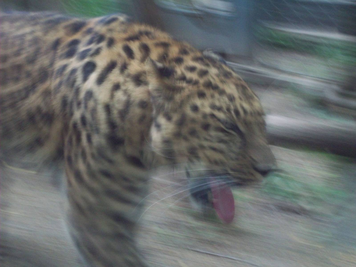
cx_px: 178
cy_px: 134
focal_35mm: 111
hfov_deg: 17.7
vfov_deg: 13.3
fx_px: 1142
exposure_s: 1/8
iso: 200
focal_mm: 18.6
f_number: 5.2
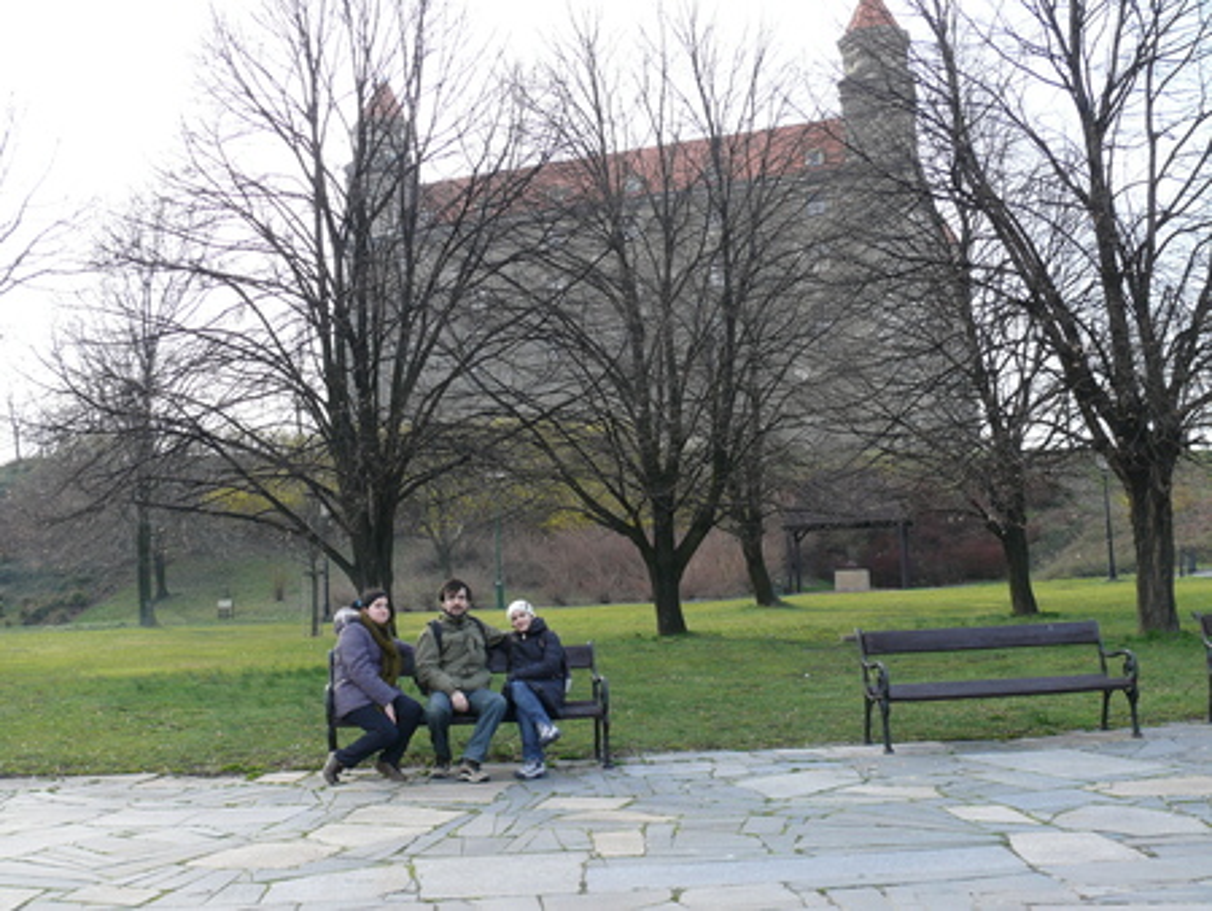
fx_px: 1226
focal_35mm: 35
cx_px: 606
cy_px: 456
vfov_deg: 40.7
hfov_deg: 52.6
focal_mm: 7.5
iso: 100
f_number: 4
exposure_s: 1/160
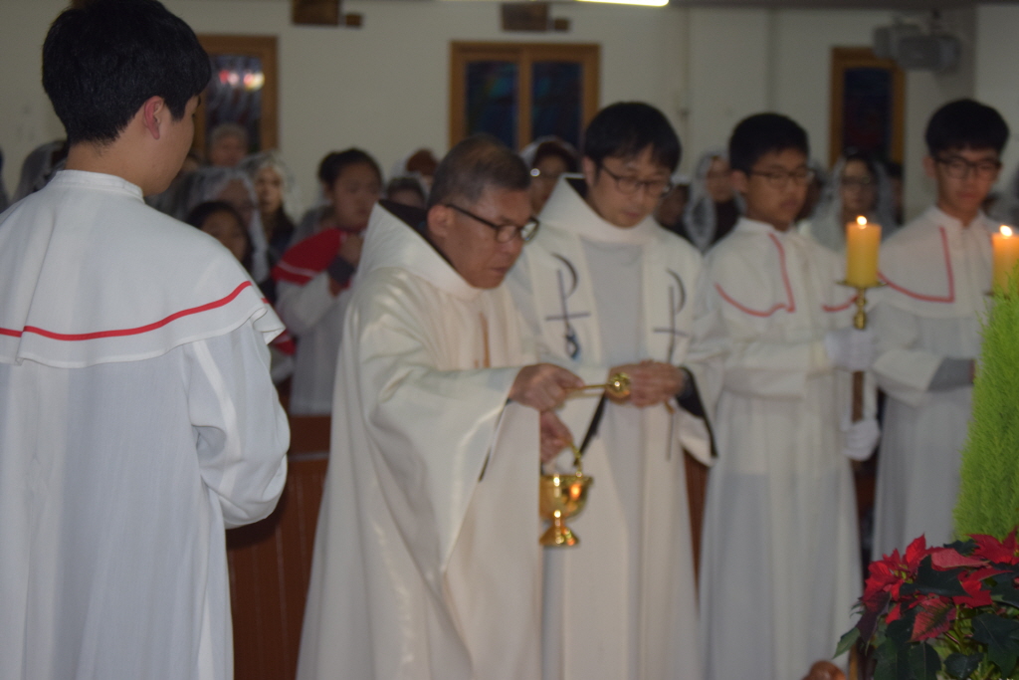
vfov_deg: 14.7
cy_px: 340
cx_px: 510
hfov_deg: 21.9
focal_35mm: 93
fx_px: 2633
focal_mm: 62
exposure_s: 1/60
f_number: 4.2
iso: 800
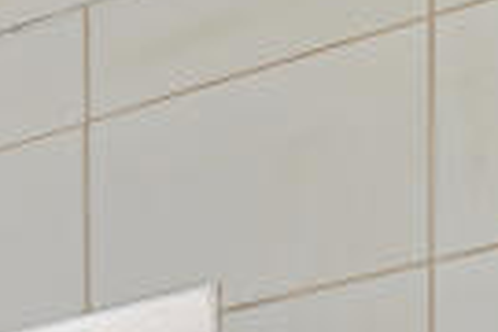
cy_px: 1151
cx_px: -775
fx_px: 1466
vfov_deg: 8.9
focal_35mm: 106
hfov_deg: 13.1
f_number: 8
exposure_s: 1/400
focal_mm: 14
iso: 320
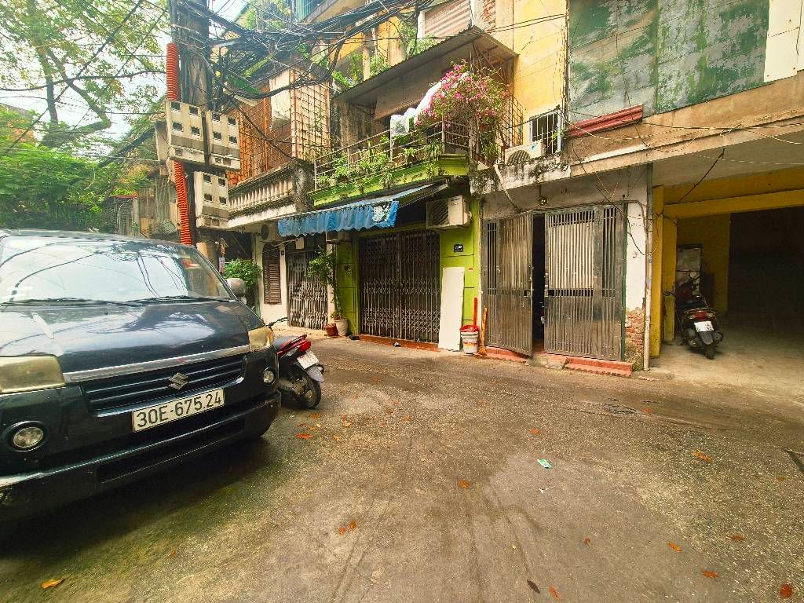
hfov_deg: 106.2
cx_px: 402
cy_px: 302
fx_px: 302
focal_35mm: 13
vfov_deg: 89.9
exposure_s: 1/100
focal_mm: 2.2
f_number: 2.2
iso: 64
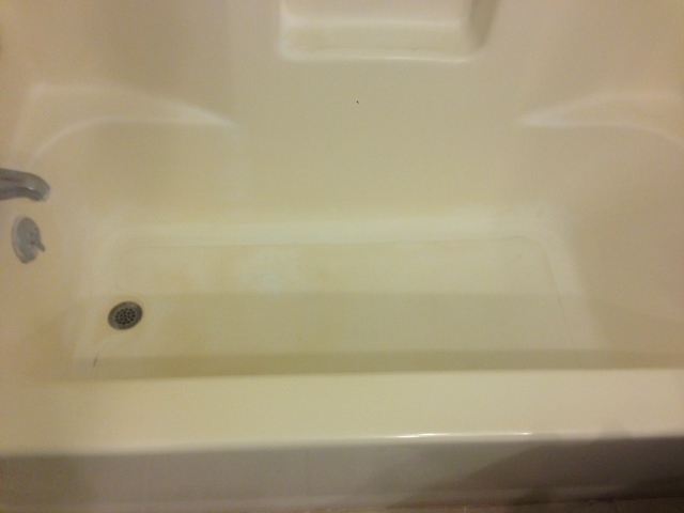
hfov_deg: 55.4
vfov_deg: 42.9
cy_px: 256
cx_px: 342
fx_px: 652
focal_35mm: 33
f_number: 2.4
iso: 100
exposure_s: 1/20
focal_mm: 4.12
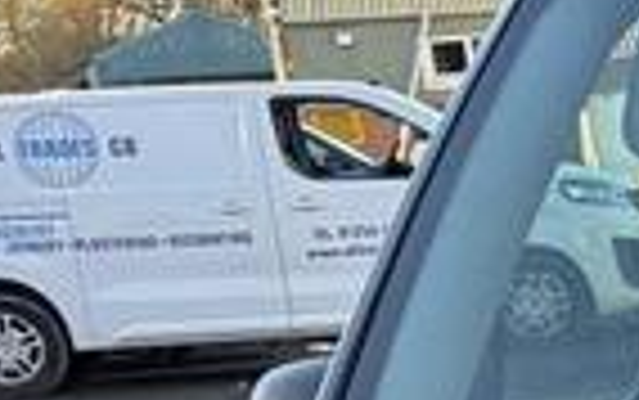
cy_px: 957
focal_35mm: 174
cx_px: 1480
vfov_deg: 7.1
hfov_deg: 10.5
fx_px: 3033
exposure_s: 1/369
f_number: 1.6
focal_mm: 5.96
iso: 64
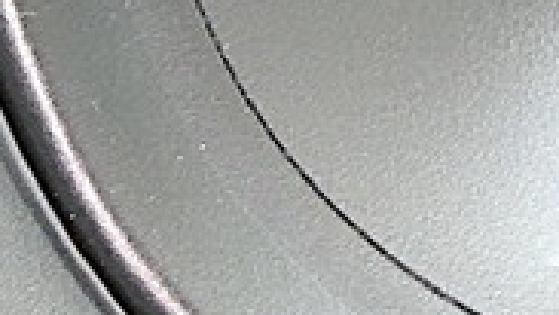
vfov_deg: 1.6
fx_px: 11459
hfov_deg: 2.8
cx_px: 754
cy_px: -211
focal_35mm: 773
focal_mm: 24.2
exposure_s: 1/3.2
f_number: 6.3
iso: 400
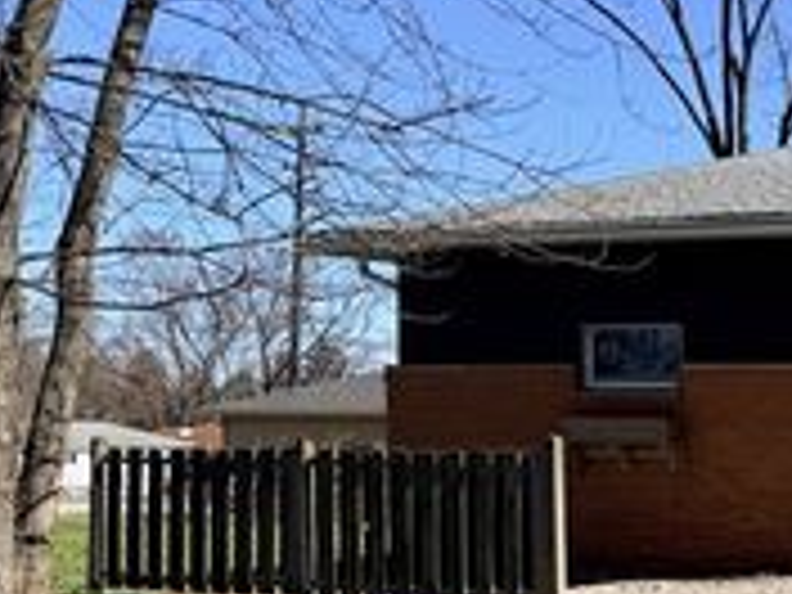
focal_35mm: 68
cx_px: 1062
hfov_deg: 24.5
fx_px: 1556
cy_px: 488
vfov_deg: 21.3
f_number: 1.78
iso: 80
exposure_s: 1/3759
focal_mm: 6.76
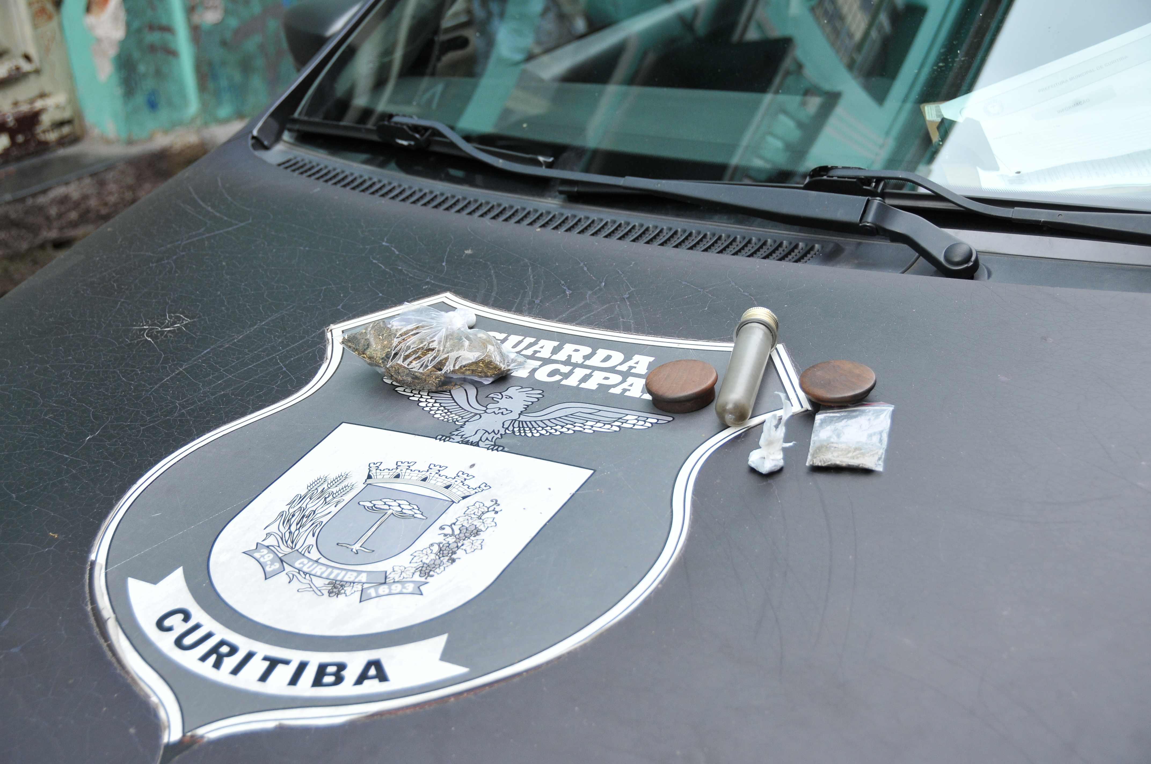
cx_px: 576
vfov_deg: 22.6
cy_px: 382
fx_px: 1916
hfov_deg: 33.4
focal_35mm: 60
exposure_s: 1/160
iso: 400
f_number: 4.5
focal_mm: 40
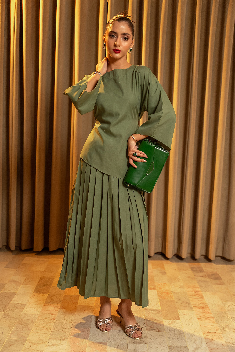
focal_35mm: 44
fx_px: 433
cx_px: 118
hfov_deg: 30.4
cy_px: 176
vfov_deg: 44.2
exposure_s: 1/100
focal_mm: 44.3
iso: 1000
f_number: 2.8
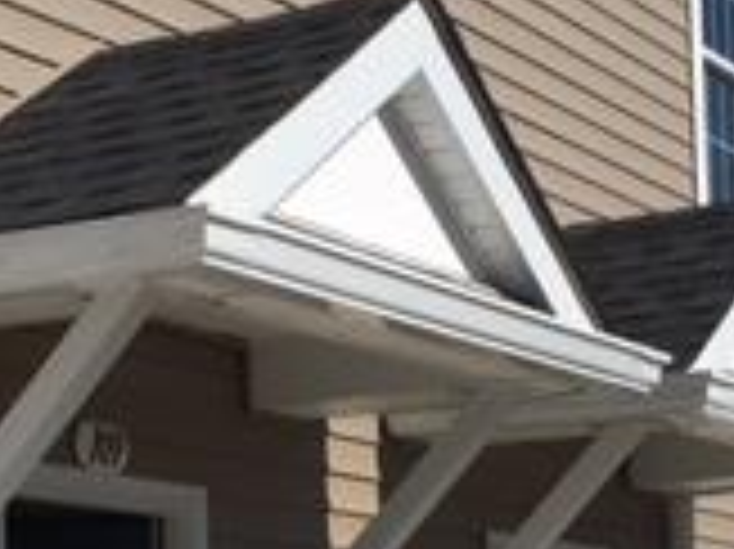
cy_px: 590
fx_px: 2415
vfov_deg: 12.8
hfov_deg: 17.3
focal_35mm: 114
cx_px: 279
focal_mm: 4.15
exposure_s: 1/4274
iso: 25
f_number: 2.2
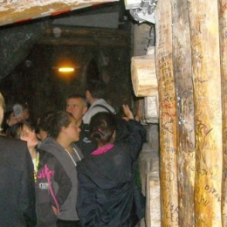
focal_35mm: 63
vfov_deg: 27.1
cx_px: 77
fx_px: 467
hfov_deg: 27.1
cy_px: 156
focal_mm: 5.7
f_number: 2.8
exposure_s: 1/60
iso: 400
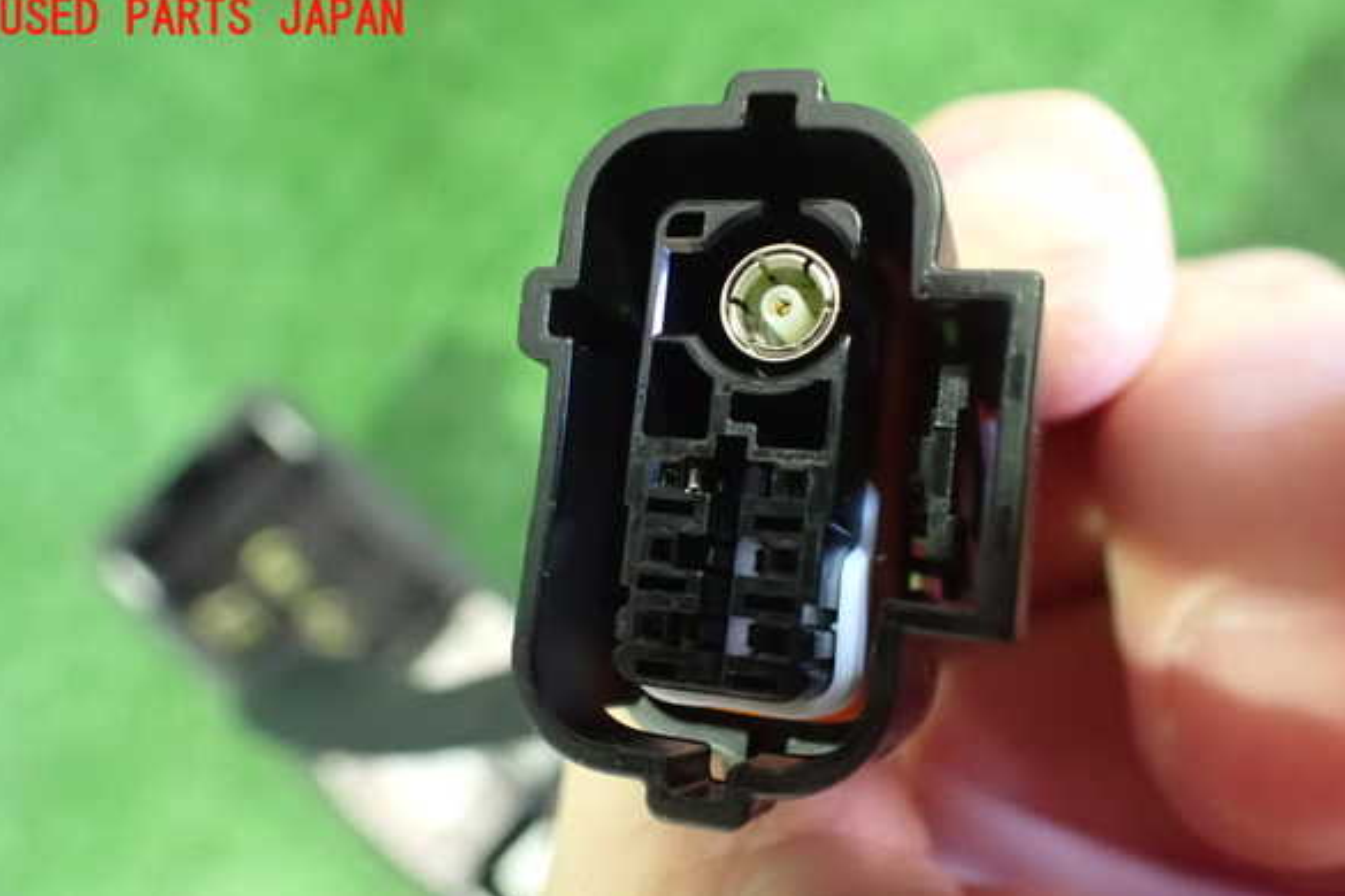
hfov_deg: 58.7
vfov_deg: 41.0
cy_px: 508
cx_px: 676
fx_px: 1195
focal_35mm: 32
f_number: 2.3
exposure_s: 1/20
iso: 1600
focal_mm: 5.4
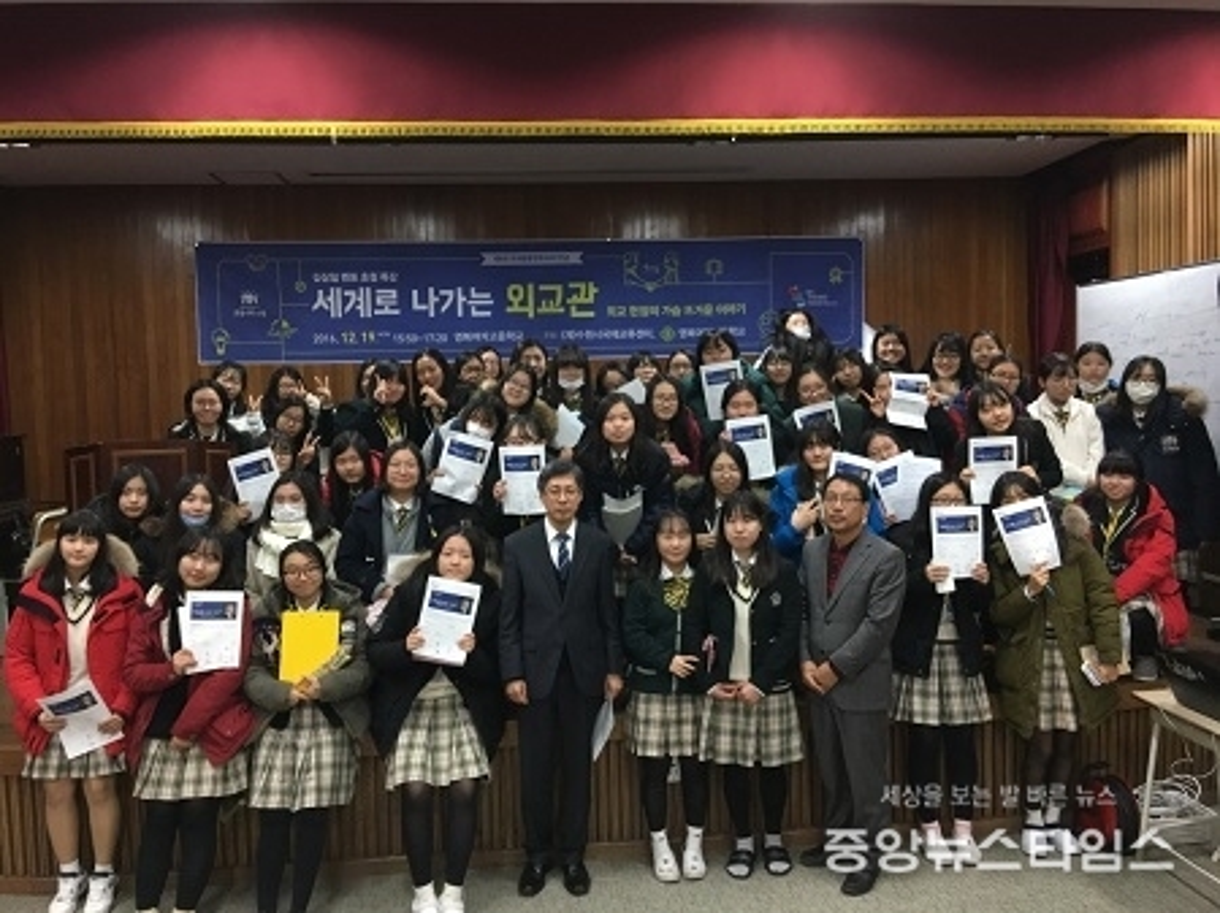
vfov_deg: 48.2
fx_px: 1022
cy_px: 456
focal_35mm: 29
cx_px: 610
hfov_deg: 61.7
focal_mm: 4.15
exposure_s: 1/30
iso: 125
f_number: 2.2
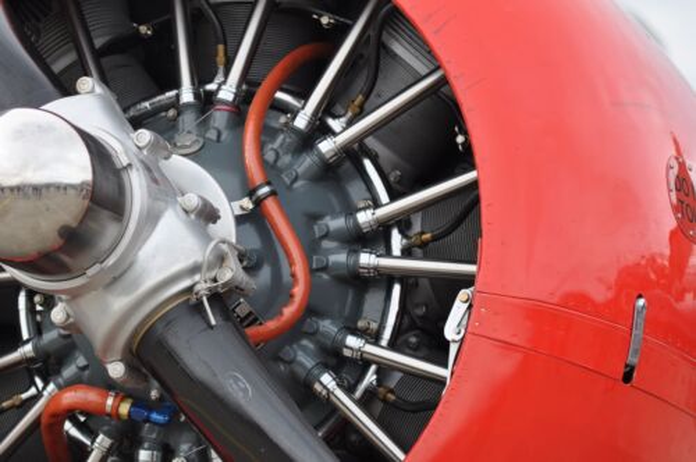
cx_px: 348
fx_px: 4344
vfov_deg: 6.1
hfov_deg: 9.2
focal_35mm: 225
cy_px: 231
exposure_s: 1/500
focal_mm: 150
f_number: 5.6
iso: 400
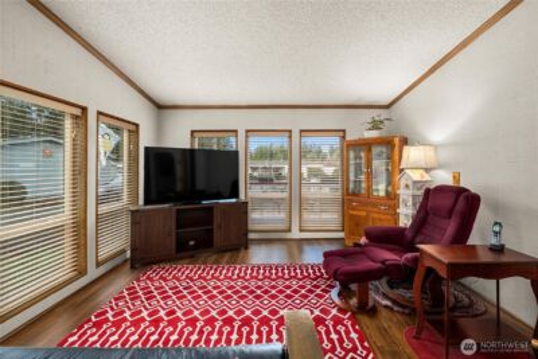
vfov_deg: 81.3
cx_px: 269
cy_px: 180
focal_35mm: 14
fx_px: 209
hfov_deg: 104.2
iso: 1000
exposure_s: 1/30
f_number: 7.1
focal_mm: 14
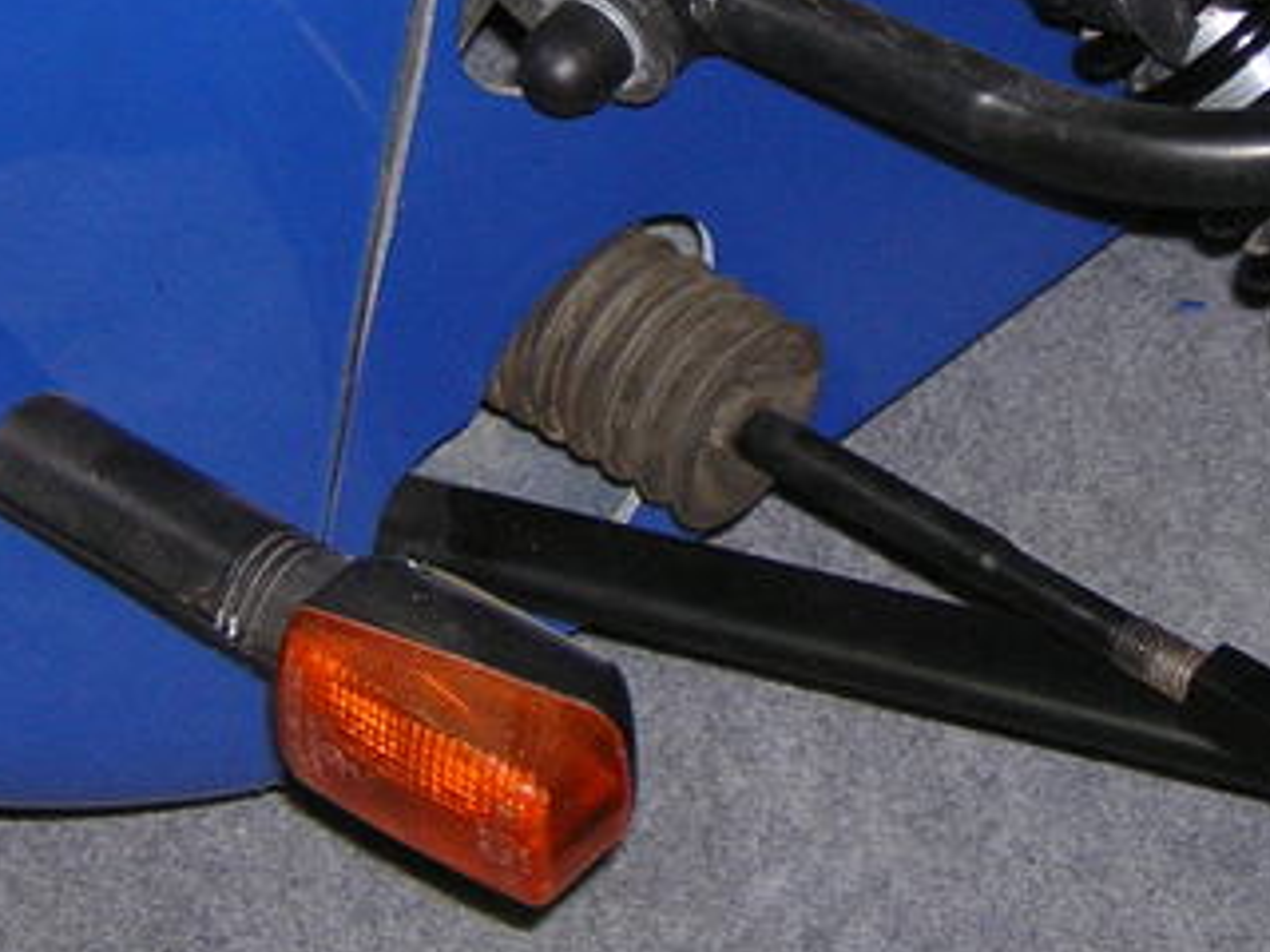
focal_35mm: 162
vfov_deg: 9.1
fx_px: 5943
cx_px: 913
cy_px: 111
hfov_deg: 12.2
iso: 315
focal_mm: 10.6
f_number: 4
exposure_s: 1/60.1
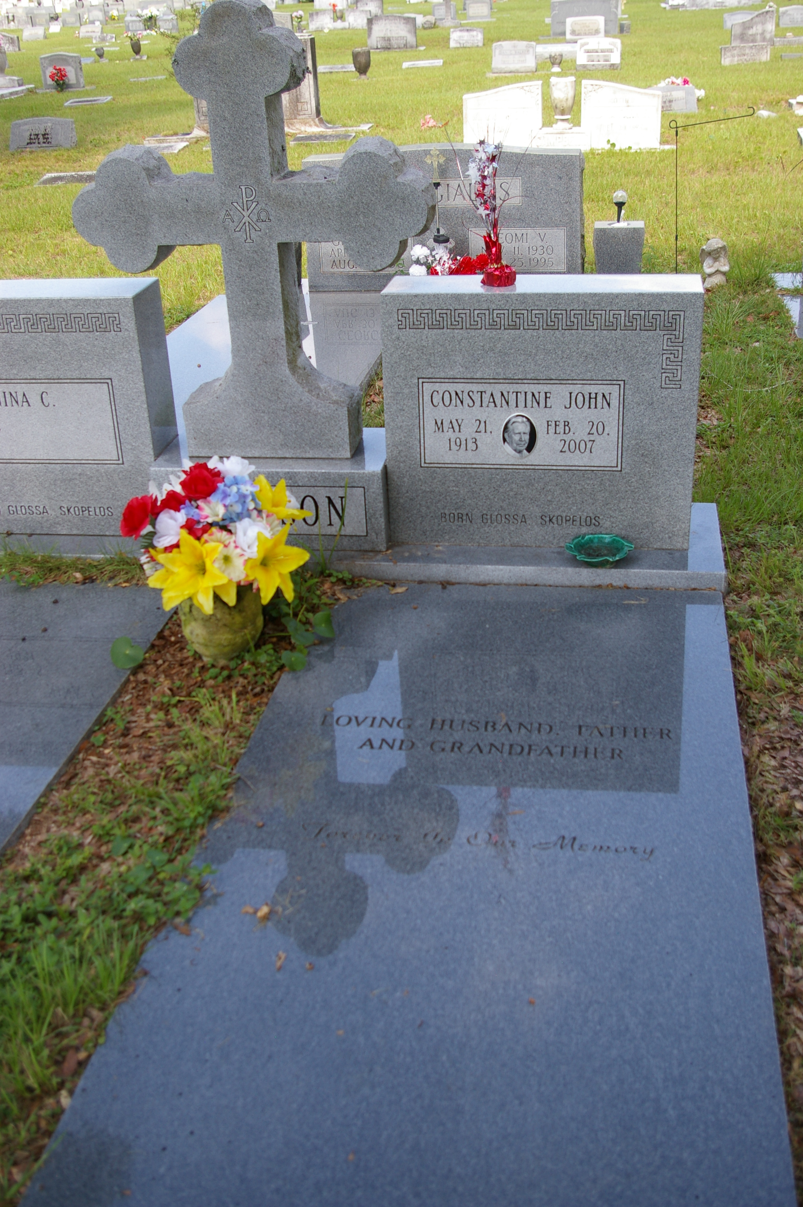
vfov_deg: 53.2
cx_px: 402
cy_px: 604
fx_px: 1207
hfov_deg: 36.8
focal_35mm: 36
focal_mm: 24
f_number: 5.6
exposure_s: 1/250
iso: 200
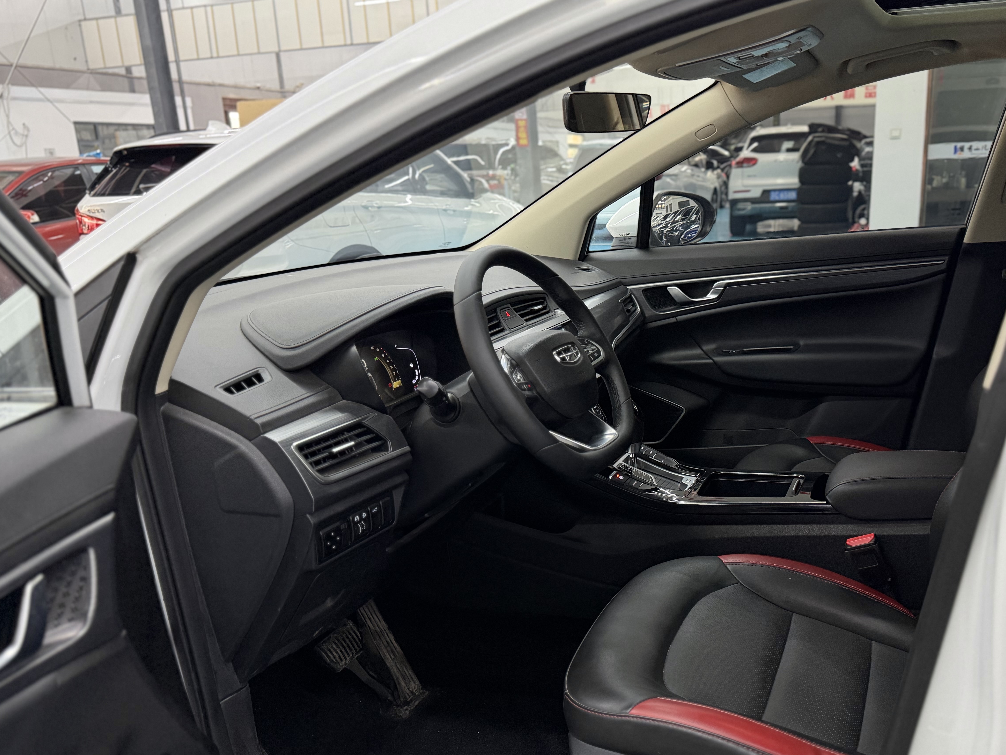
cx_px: 595
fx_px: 872
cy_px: 429
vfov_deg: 46.7
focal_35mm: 30
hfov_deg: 59.6
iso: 320
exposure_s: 1/50
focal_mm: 6.76
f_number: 1.78
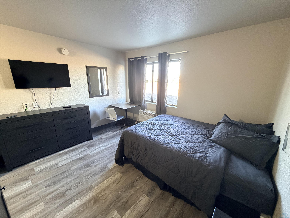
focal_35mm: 14
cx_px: 145
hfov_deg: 102.1
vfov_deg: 85.7
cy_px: 109
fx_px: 117
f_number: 2.2
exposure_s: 1/60
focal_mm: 2.22
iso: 400
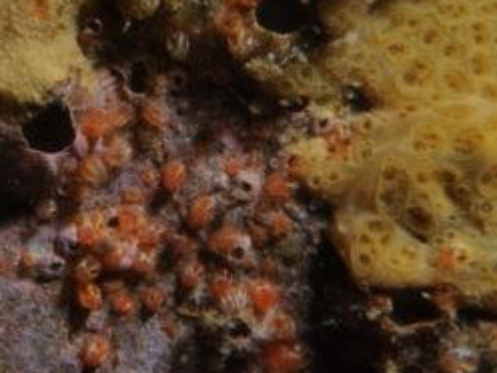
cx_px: -80
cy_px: -6
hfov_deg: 9.4
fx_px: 3001
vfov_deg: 7.1
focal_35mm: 209
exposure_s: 1/125
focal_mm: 60
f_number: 36
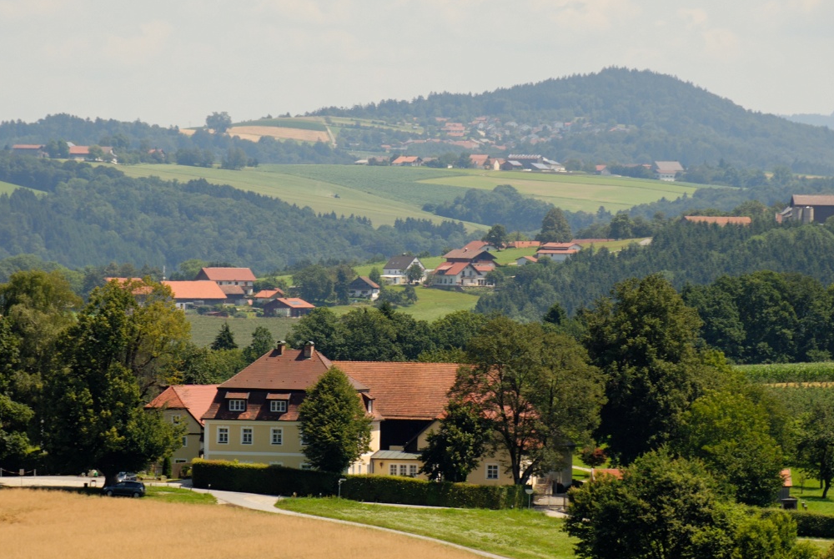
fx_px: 9187
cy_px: 233
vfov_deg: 3.5
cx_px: 398
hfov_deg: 5.2
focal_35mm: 396
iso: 100
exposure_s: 1/200
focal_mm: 200
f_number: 8
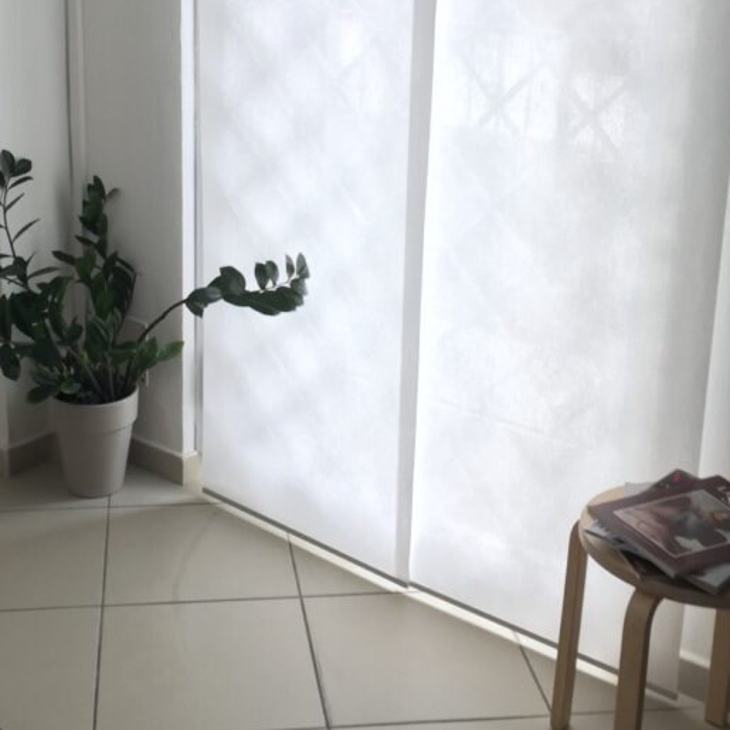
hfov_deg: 33.3
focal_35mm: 51
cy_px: 232
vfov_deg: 33.1
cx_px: 283
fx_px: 1217
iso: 32
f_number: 2.2
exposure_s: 1/33
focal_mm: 4.15
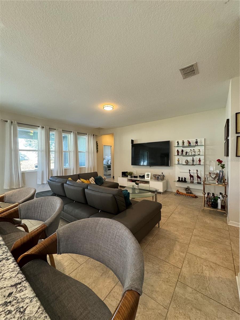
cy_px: 160
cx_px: 120
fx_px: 129
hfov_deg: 85.7
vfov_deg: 102.1
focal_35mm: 14
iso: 250
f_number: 2.2
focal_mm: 2.22
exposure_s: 1/60
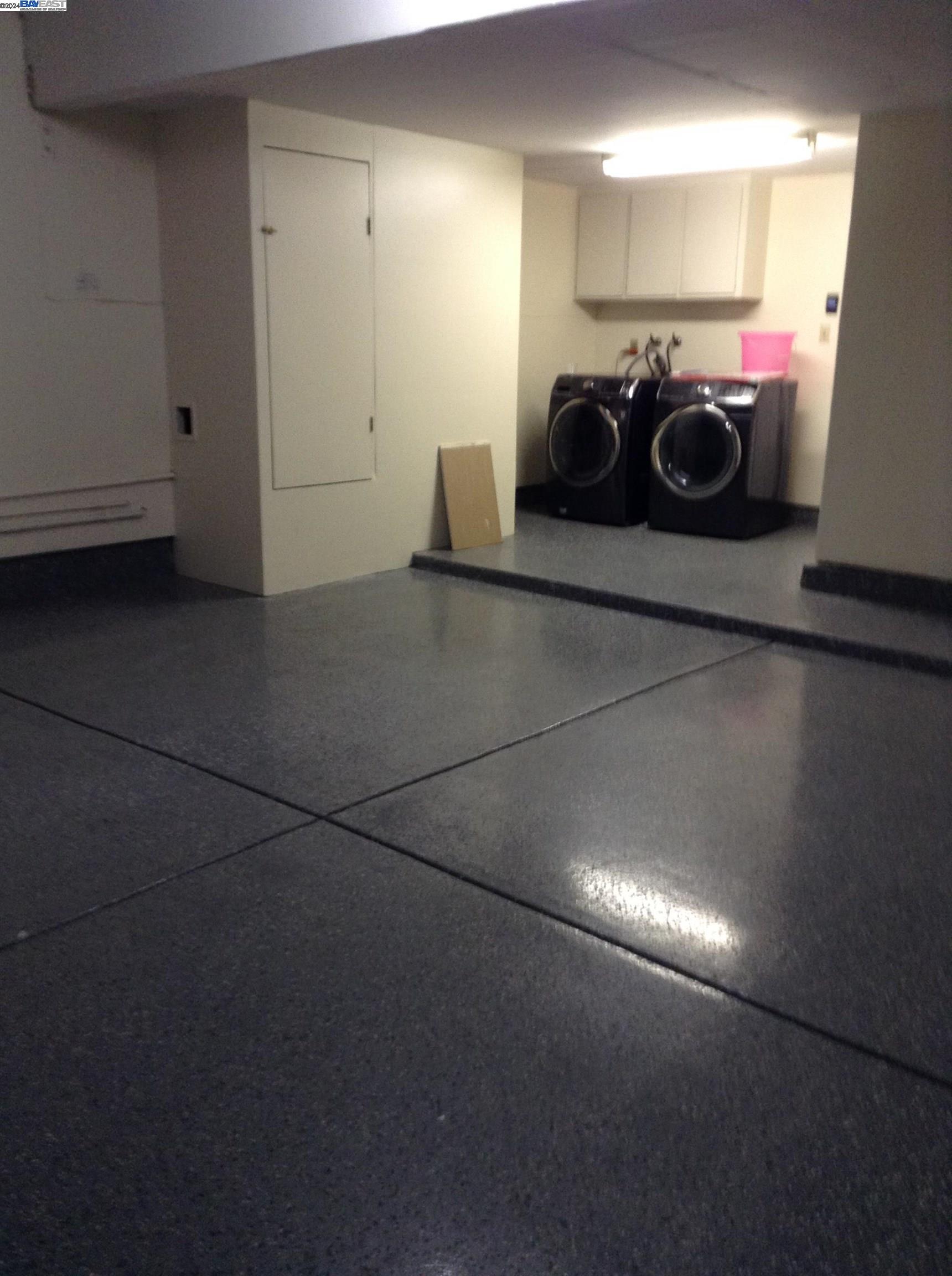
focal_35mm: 33
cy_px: 638
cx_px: 476
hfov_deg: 42.8
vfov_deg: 55.4
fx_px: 1214
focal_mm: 3.3
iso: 100
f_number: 2.4
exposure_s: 1/25
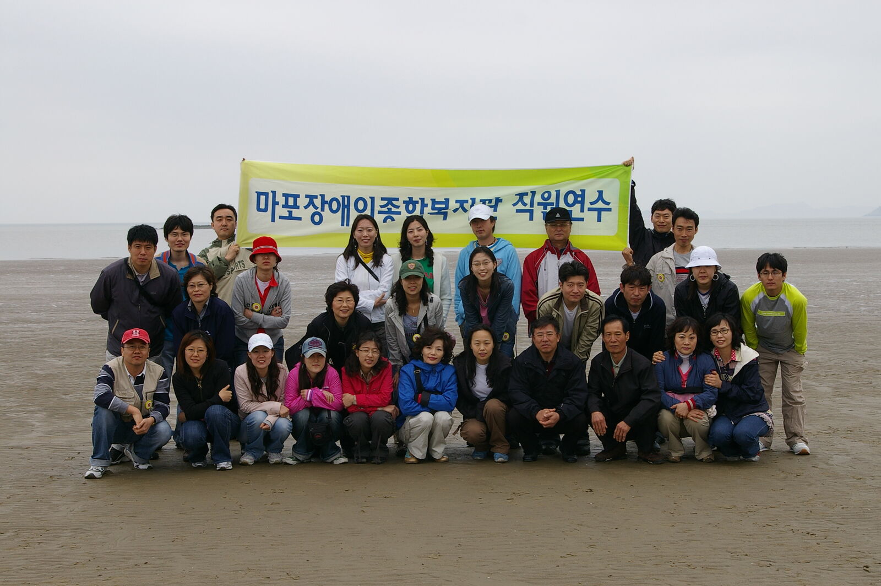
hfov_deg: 35.1
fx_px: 1394
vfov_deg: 23.7
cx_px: 440
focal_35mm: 57
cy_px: 293
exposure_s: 1/180
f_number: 8
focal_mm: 38
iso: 200
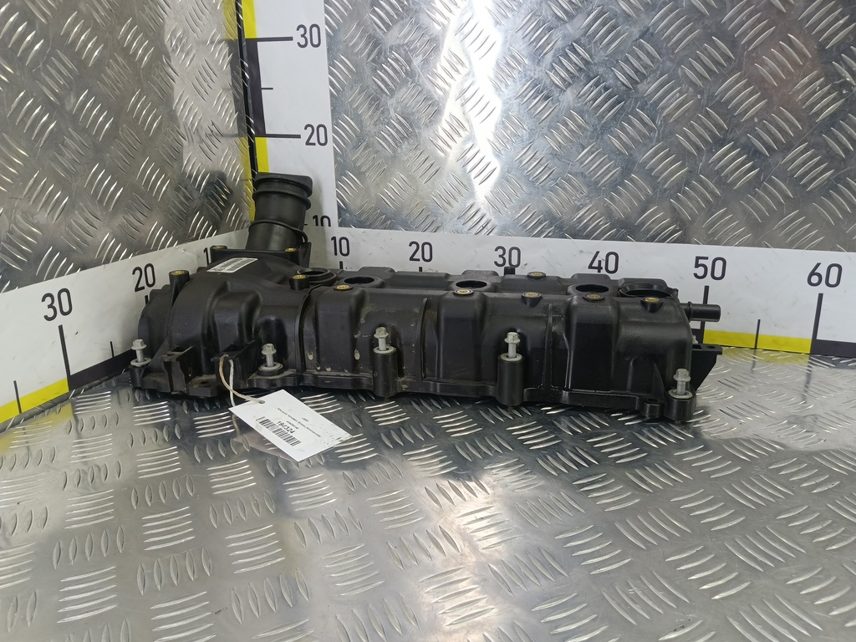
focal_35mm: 23
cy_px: 321
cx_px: 428
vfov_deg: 58.9
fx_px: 569
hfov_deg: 73.9
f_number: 1.6
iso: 141
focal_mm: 4.11
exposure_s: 1/50
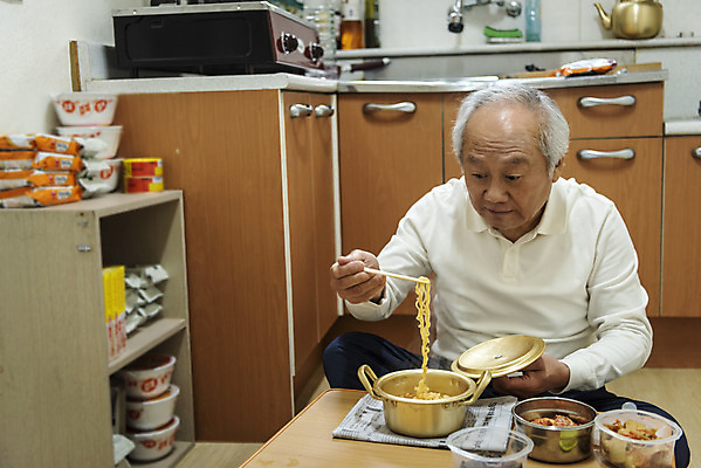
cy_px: 234
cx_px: 350
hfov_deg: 46.4
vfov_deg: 31.9
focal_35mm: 42
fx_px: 818
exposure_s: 1/125
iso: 640
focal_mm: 42
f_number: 2.8
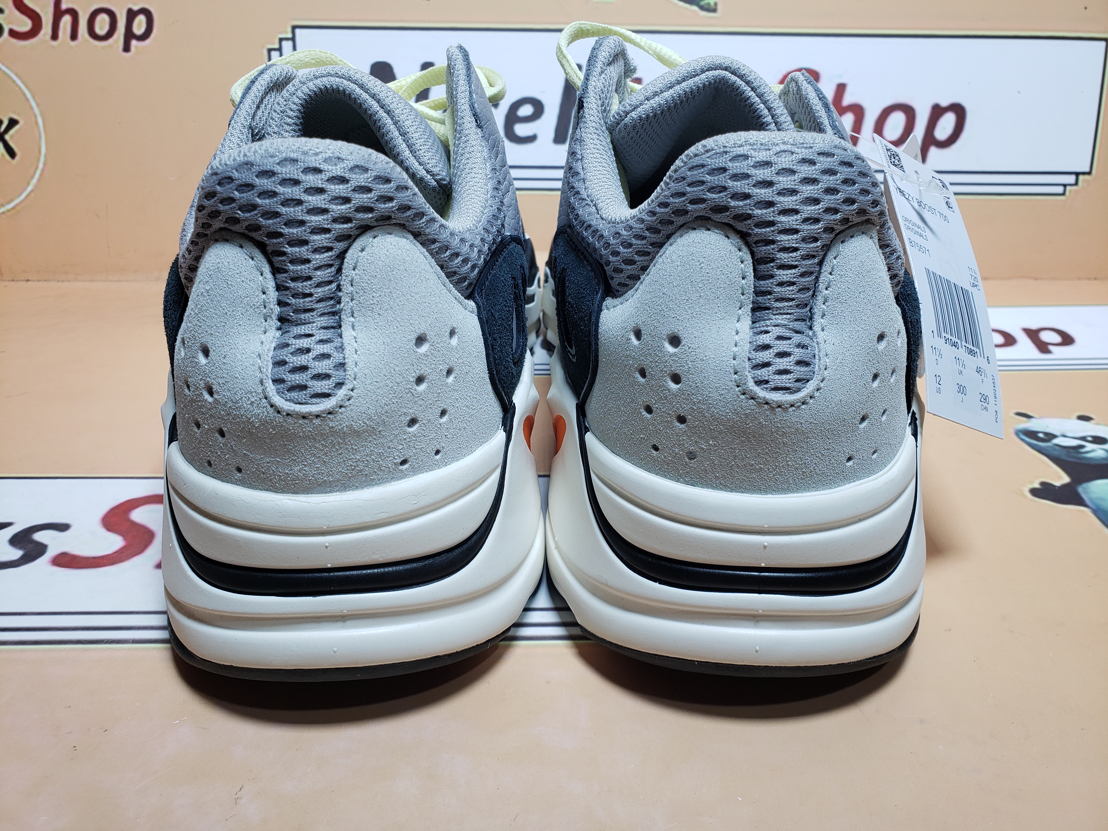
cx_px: 554
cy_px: 416
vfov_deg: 53.1
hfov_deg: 67.3
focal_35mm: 26
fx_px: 832
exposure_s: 1/195
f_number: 2.4
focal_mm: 4.3
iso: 50
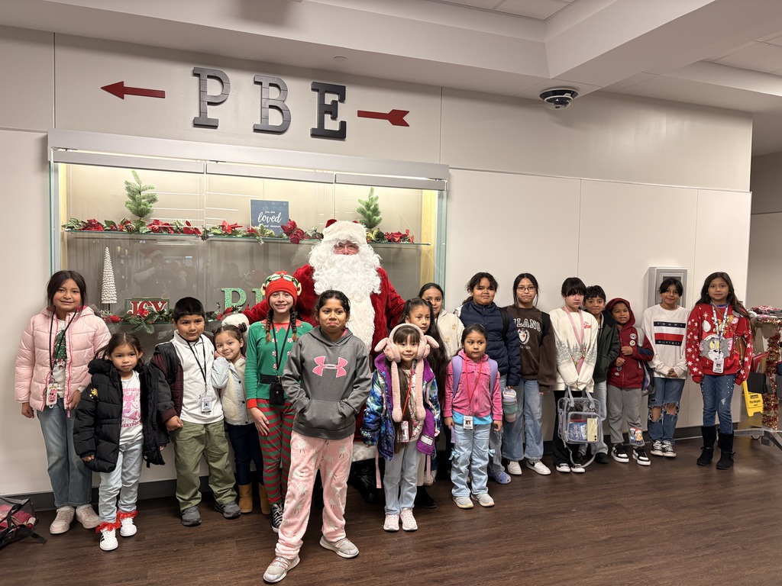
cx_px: 391
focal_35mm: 26
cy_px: 293
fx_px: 587
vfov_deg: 53.1
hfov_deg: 67.3
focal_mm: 5.96
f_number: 1.6
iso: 125
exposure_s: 1/60
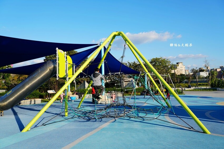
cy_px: 74
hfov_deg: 61.9
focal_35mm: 30
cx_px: 112
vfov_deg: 43.6
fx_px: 187
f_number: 8
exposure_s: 1/250
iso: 100
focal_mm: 30
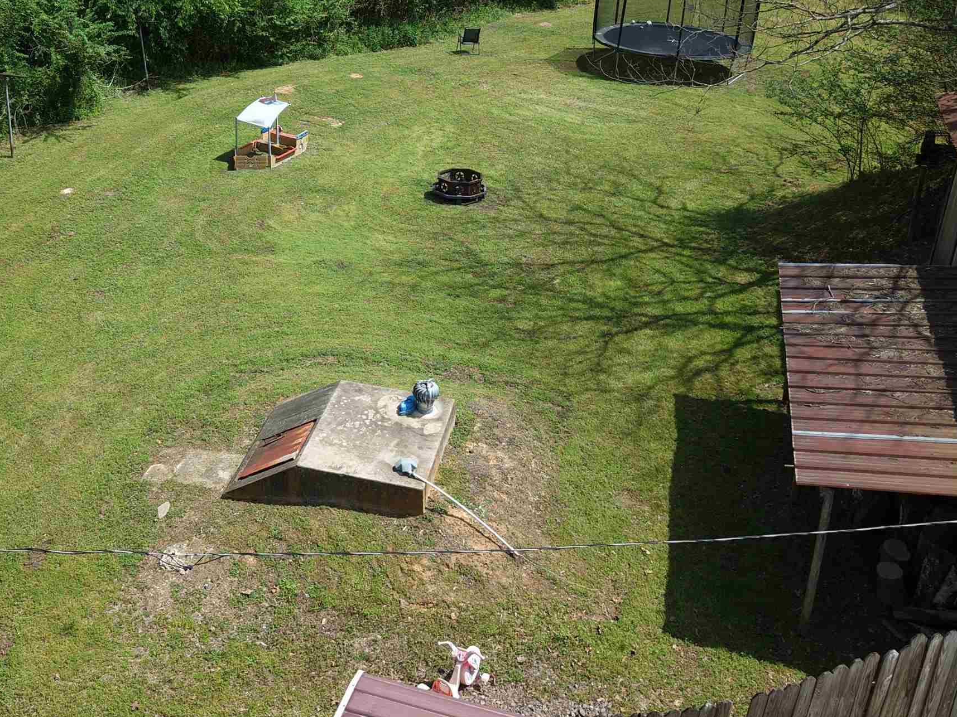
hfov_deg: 43.3
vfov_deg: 33.2
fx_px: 1189
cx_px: 328
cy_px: 214
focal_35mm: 43
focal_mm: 8.67
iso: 110
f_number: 1.8
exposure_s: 1/15
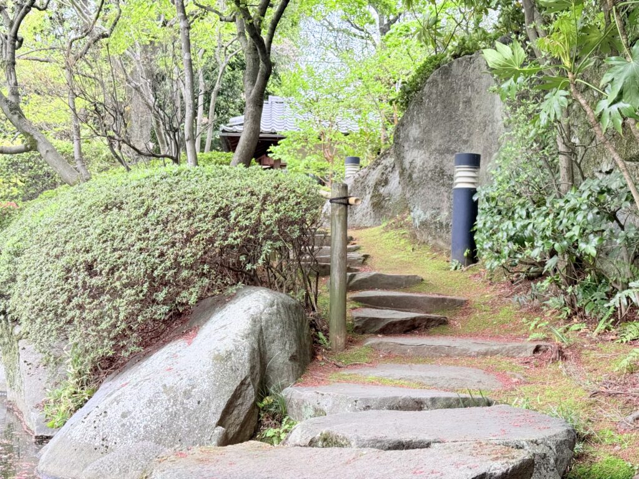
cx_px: 320
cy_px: 240
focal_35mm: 48
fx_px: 886
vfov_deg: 30.3
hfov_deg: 39.7
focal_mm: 6.76
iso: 50
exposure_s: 1/168
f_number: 1.78
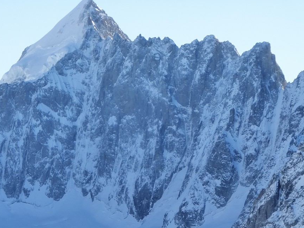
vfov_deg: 5.5
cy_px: 118
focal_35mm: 271
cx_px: 144
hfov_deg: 7.3
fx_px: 2379
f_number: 5.5
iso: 160
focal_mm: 35.6
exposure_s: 1/320
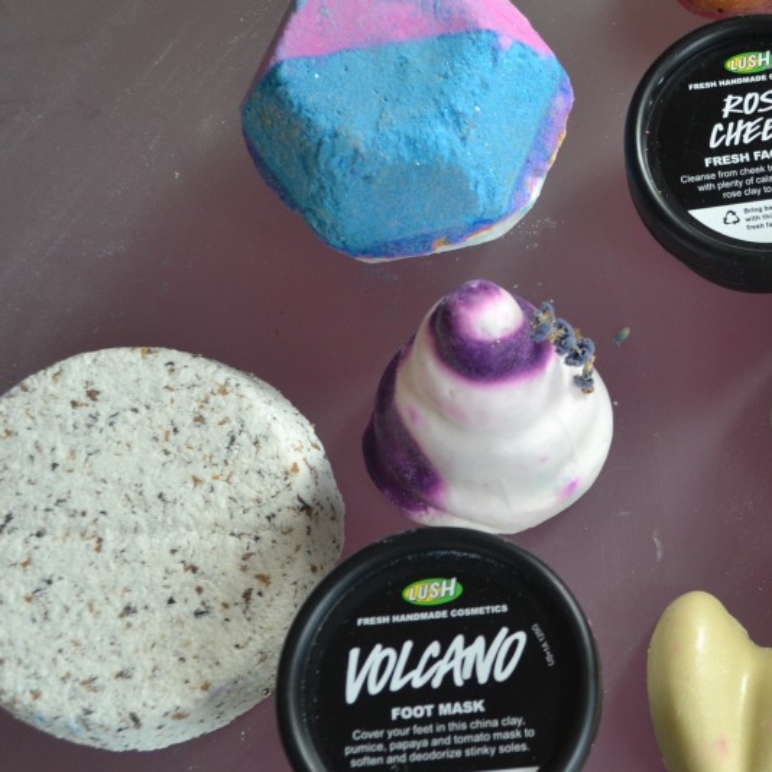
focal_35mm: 63
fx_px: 1590
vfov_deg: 27.3
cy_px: 422
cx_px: 726
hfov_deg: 26.2
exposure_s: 1/100
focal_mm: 22
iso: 400
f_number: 5
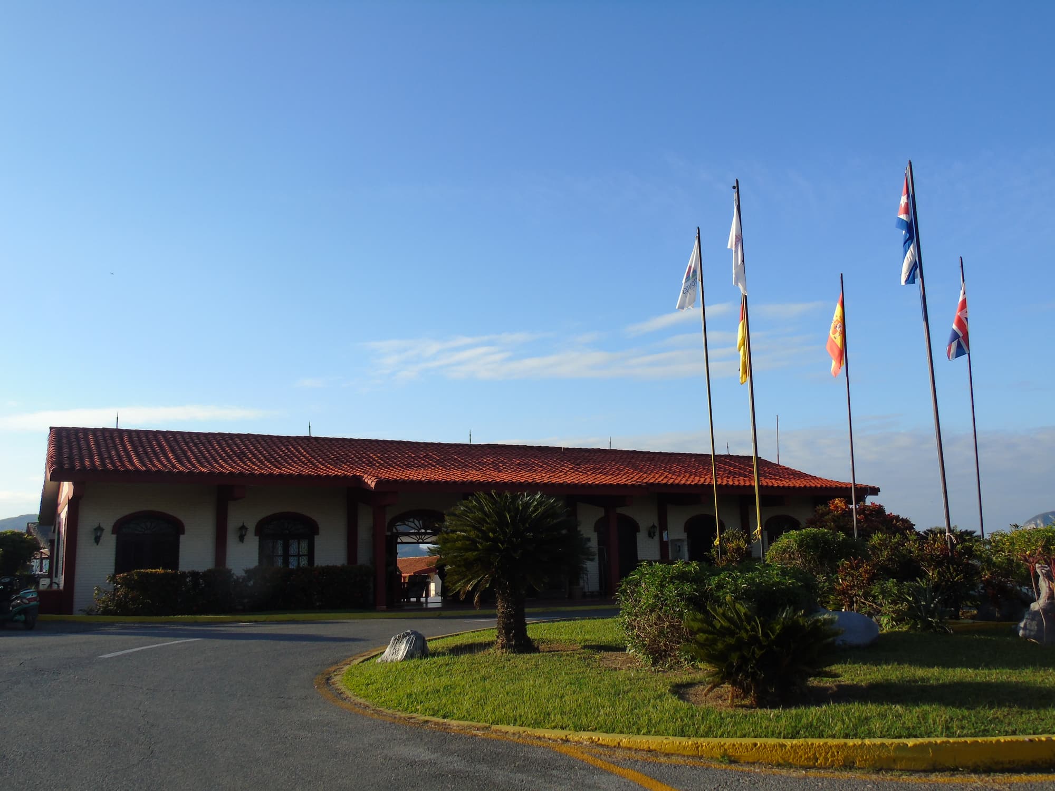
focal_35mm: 29
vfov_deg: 48.2
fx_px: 884
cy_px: 396
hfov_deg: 61.7
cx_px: 528
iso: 80
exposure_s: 1/640
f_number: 3.6
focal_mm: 5.2
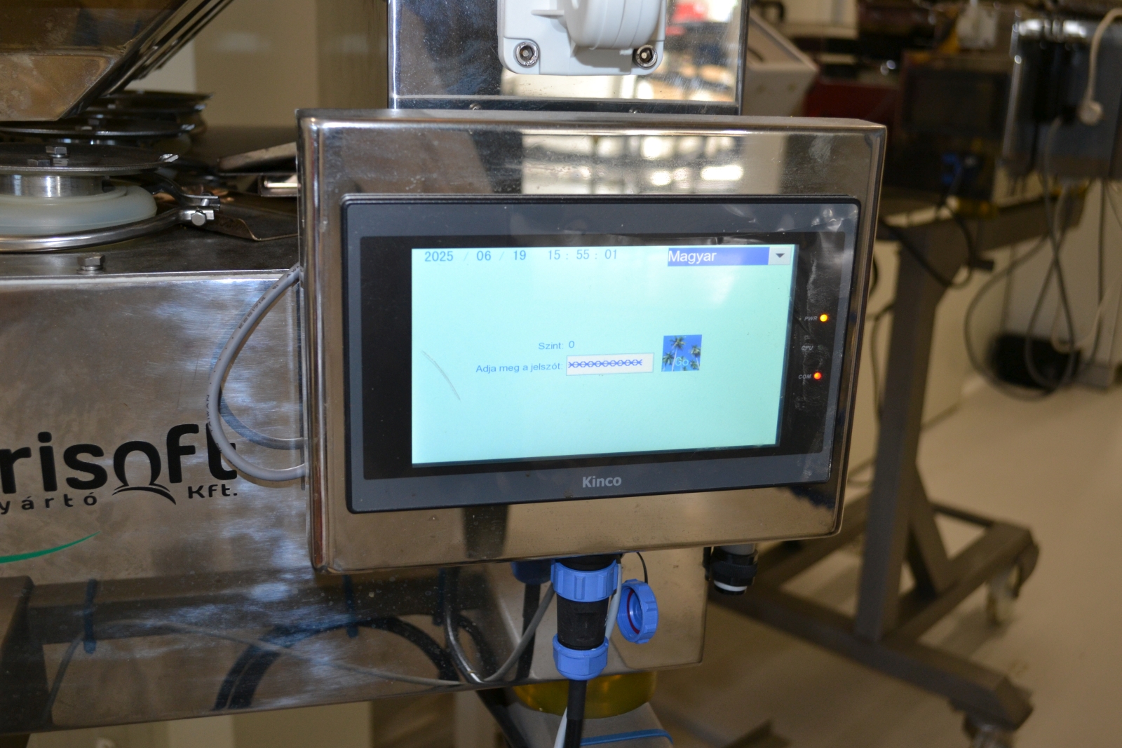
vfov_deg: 36.9
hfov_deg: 53.1
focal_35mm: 36
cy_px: 374
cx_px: 561
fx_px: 1122
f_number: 4
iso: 560
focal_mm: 24
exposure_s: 1/60
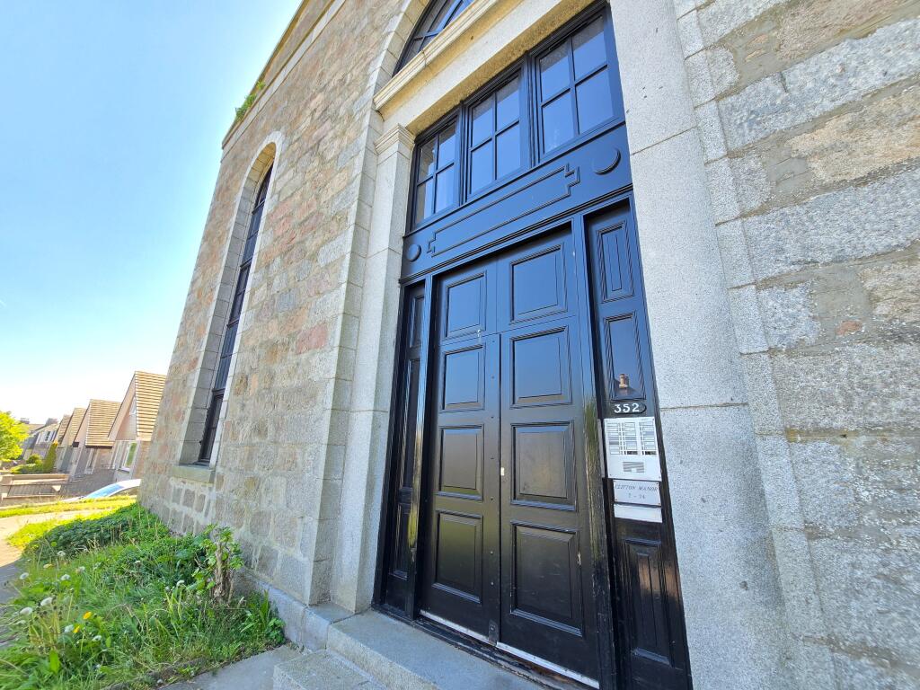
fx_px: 346
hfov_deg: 106.2
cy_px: 345
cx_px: 460
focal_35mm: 13
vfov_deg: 89.9
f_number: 2.2
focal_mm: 2.2
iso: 50
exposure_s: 1/176
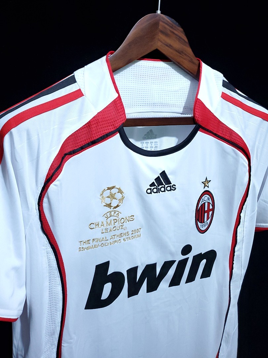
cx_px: 134
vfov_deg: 67.3
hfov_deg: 53.1
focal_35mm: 26
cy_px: 179
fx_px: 268
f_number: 1.5
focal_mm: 4.3
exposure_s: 1/30
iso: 250
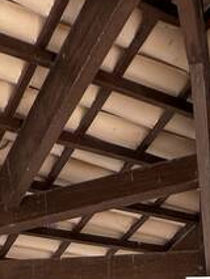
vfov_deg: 15.8
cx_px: 214
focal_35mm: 71
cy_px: 647
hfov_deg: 20.1
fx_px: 574
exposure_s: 1/186
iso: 40
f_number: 2.2
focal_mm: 2.22
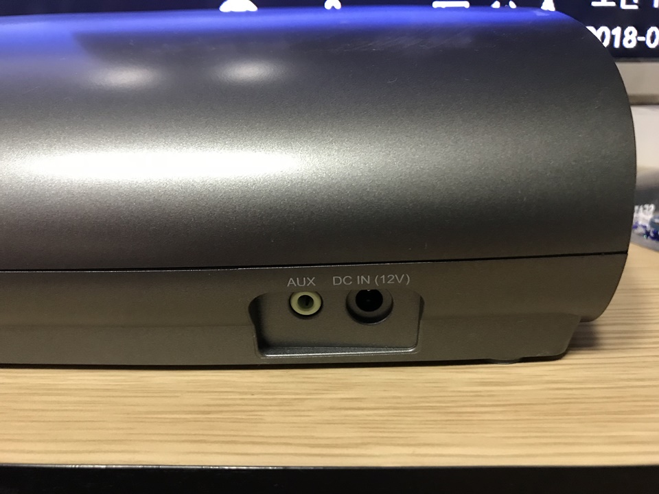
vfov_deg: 49.7
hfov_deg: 63.4
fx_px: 533
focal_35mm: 28
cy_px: 247
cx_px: 330
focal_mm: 3.99
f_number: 1.8
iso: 100
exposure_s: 1/12
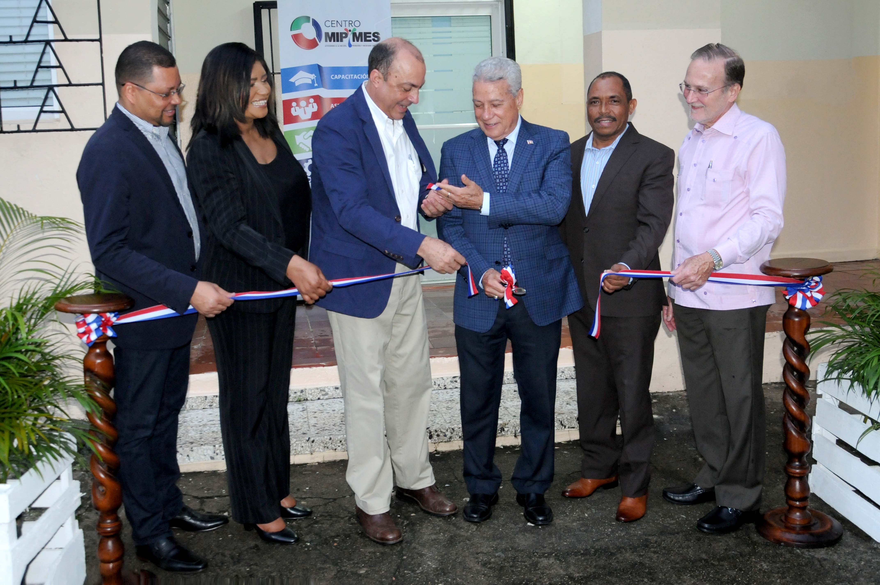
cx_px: 440
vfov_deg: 39.9
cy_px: 292
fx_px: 806
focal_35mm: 33
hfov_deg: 57.3
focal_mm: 22
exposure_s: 1/50
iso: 1000
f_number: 4
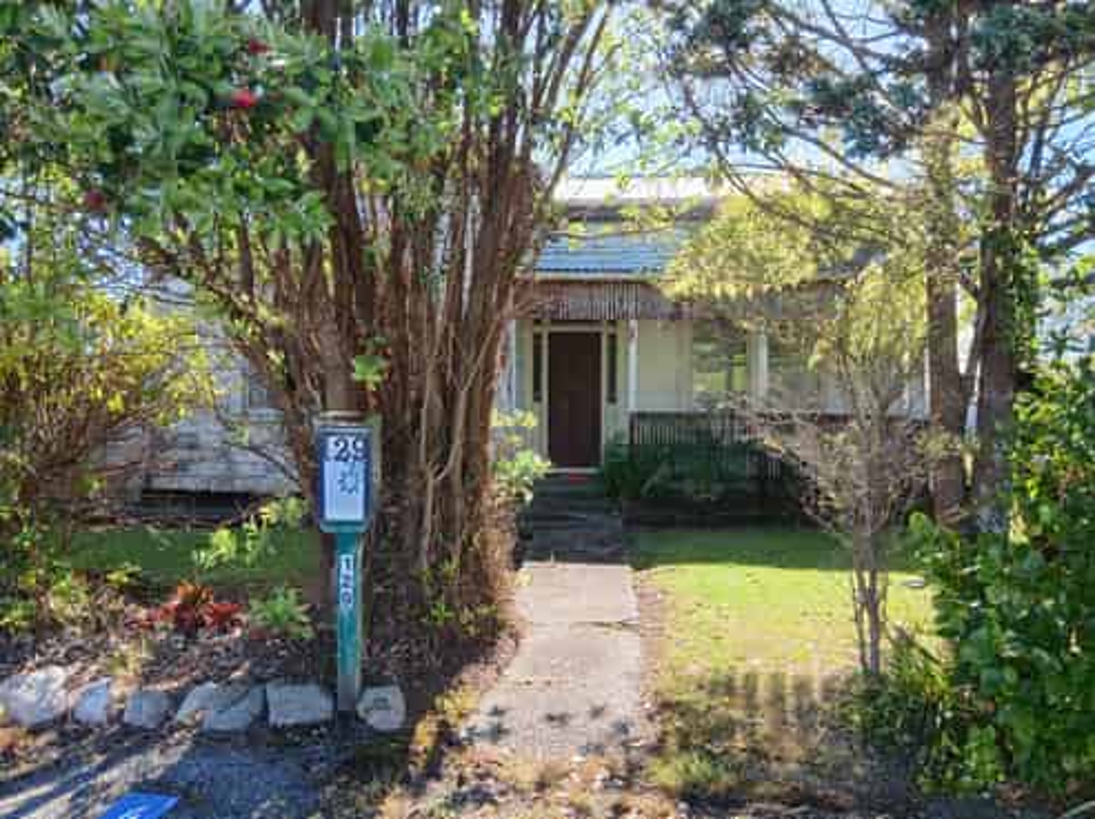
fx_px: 695
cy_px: 410
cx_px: 548
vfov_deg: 61.0
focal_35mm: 22
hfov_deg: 76.4
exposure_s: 1/100
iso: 40
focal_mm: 3.86
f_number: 1.8
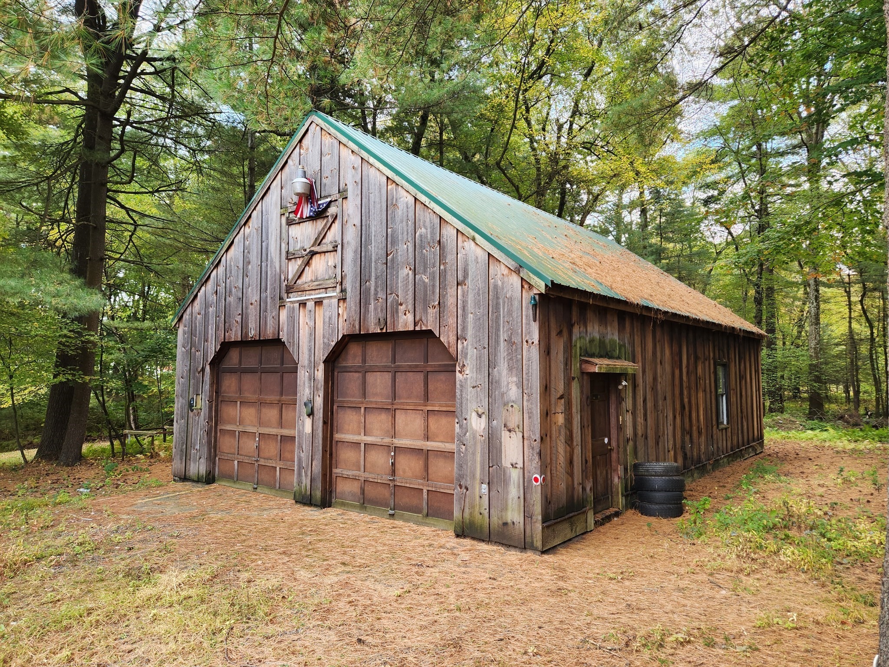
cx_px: 444
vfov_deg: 58.9
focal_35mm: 23
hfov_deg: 73.9
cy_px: 334
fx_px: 591
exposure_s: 1/180
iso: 80
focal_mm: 5.4
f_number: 1.8
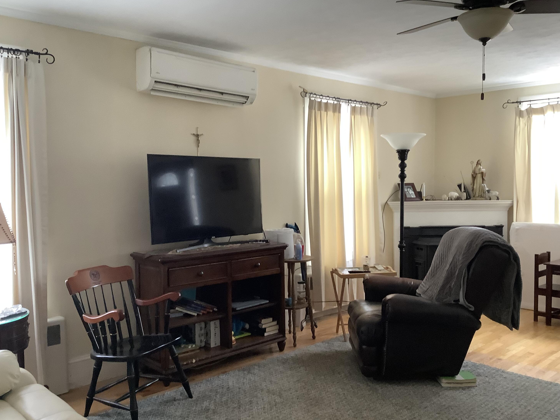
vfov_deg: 44.2
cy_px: 215
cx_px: 285
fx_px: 518
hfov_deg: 56.8
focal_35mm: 32
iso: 250
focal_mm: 3.3
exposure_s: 1/33
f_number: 2.4
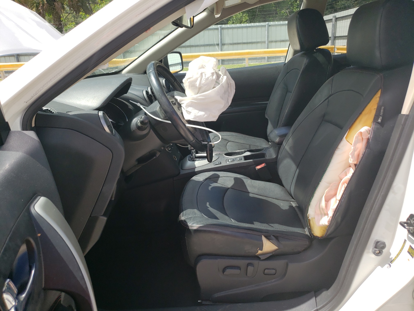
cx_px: 207
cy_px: 156
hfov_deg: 67.3
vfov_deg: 53.1
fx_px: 311
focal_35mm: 26
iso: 50
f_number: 1.5
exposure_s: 1/1667
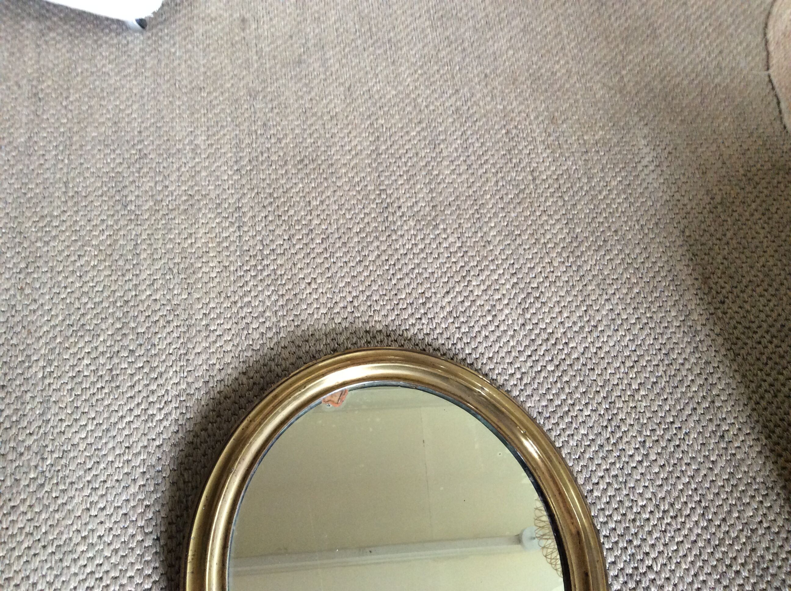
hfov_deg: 56.9
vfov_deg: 44.1
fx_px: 730
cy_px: 296
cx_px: 396
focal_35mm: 32
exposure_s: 1/25
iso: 125
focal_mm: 3.3
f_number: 2.4
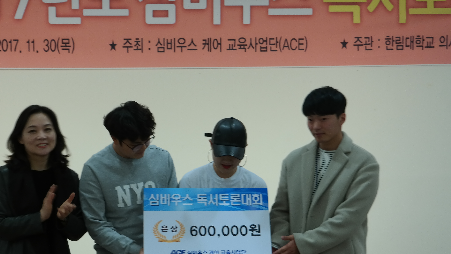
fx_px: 1040
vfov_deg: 13.8
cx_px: 215
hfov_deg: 24.5
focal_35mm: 87
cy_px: 225
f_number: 4.5
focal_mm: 31
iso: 400
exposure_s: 1/25
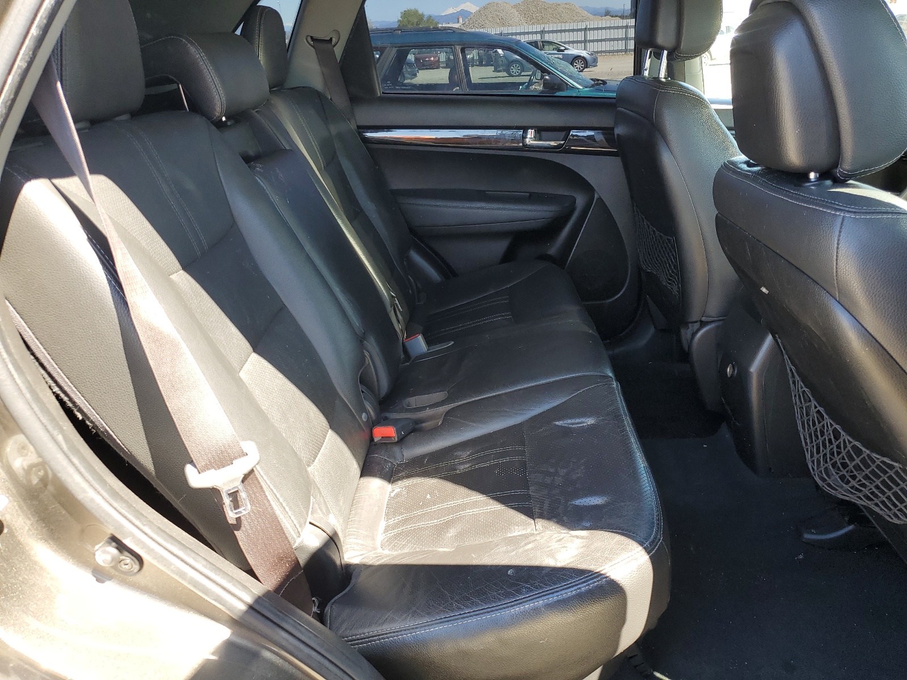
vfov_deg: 53.1
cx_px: 454
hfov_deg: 67.3
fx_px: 681
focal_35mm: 26
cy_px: 340
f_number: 1.5
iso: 50
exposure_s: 1/152
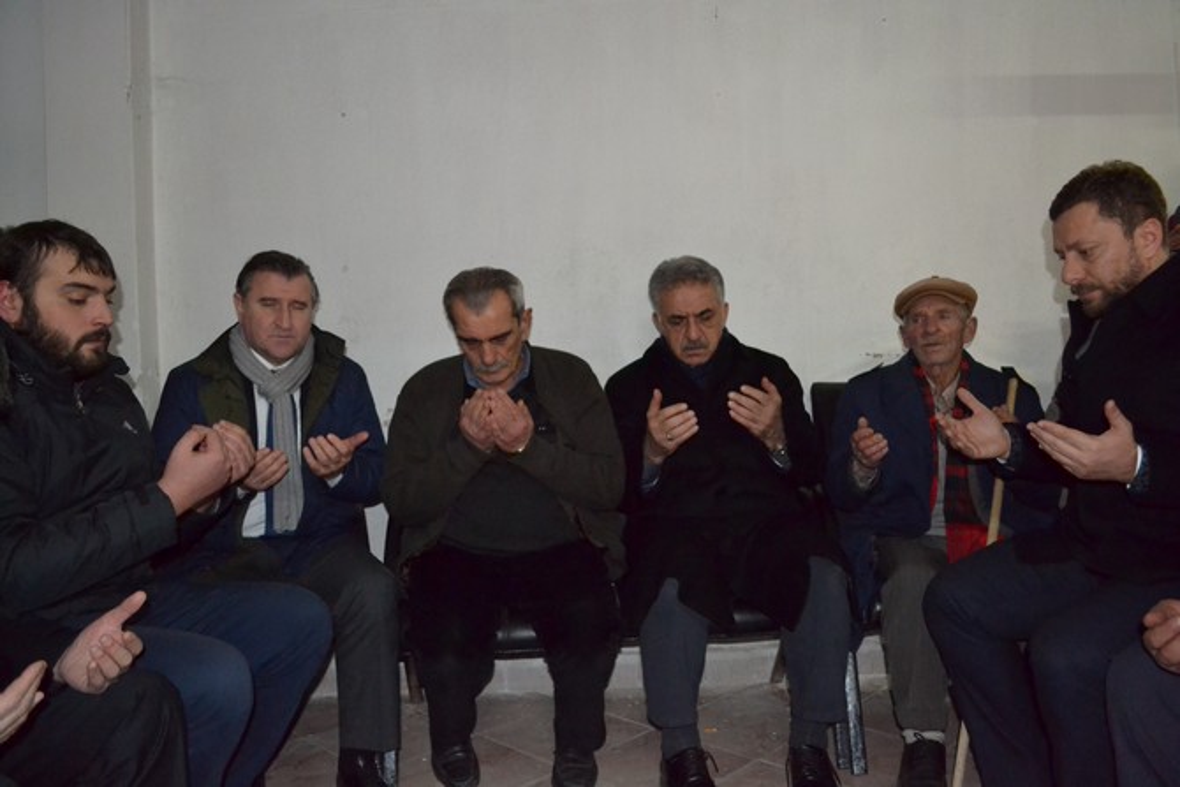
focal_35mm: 27
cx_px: 590
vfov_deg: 48.0
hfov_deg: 67.4
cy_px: 394
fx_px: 885
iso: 3200
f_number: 3.5
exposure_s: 1/60
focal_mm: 18
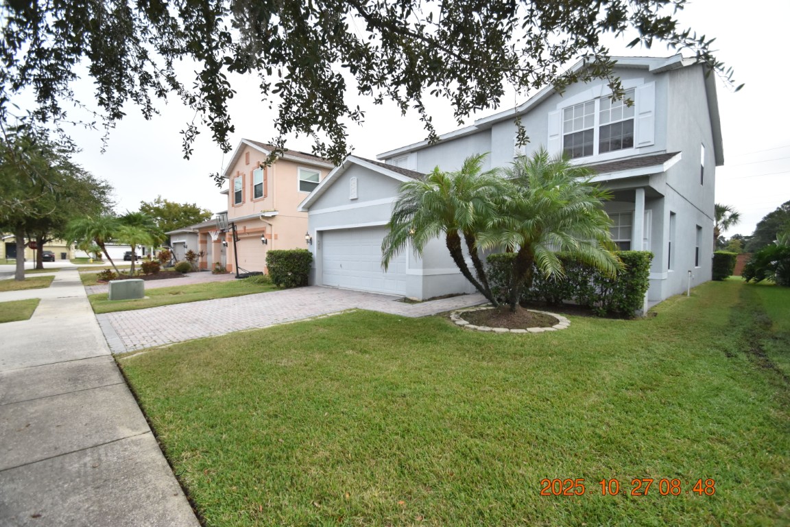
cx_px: 395
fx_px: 329
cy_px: 264
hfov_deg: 100.4
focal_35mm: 15
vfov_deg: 77.3
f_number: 3.5
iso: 800
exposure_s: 1/1000
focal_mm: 10
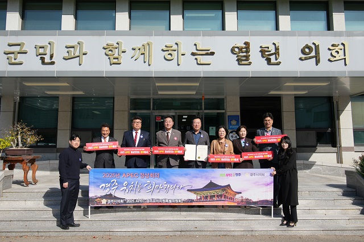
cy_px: 121
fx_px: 283
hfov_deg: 65.5
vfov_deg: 46.4
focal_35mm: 28
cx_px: 182
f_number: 8
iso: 200
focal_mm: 28
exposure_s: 1/500
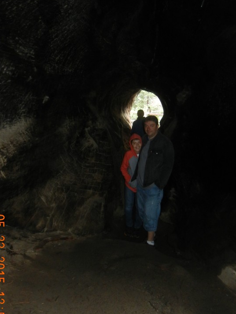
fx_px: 391
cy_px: 128
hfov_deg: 33.6
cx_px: 133
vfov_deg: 43.6
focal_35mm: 43
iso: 400
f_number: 3.5
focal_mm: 5.4
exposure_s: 1/30
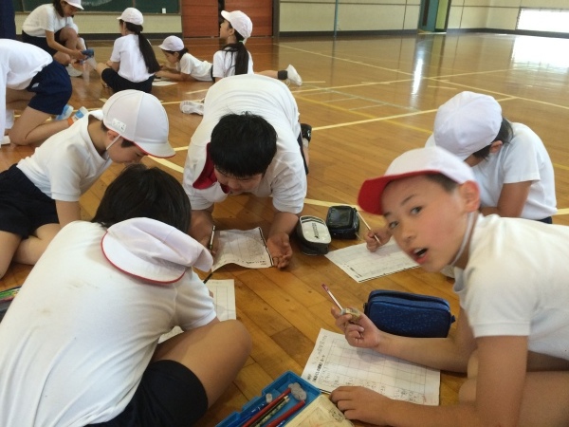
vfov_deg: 48.2
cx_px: 284
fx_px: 477
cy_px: 214
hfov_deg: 61.7
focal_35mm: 29
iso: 125
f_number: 2.2
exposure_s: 1/30
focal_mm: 4.15
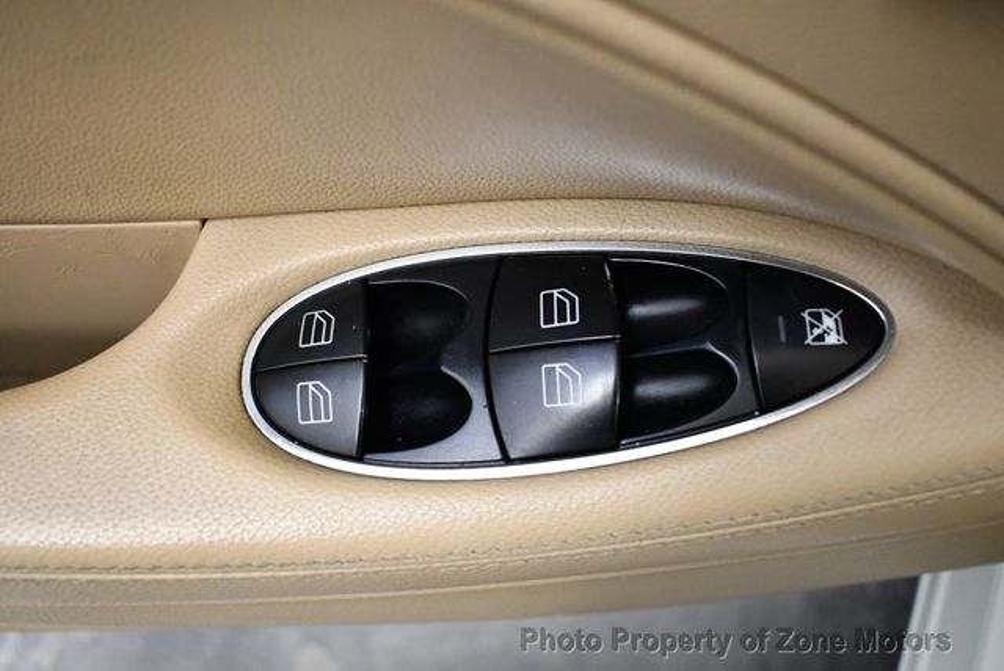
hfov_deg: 53.1
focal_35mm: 36
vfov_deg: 36.9
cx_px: 502
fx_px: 1005
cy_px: 336
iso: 2200
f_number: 3.5
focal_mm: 18
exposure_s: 1/125
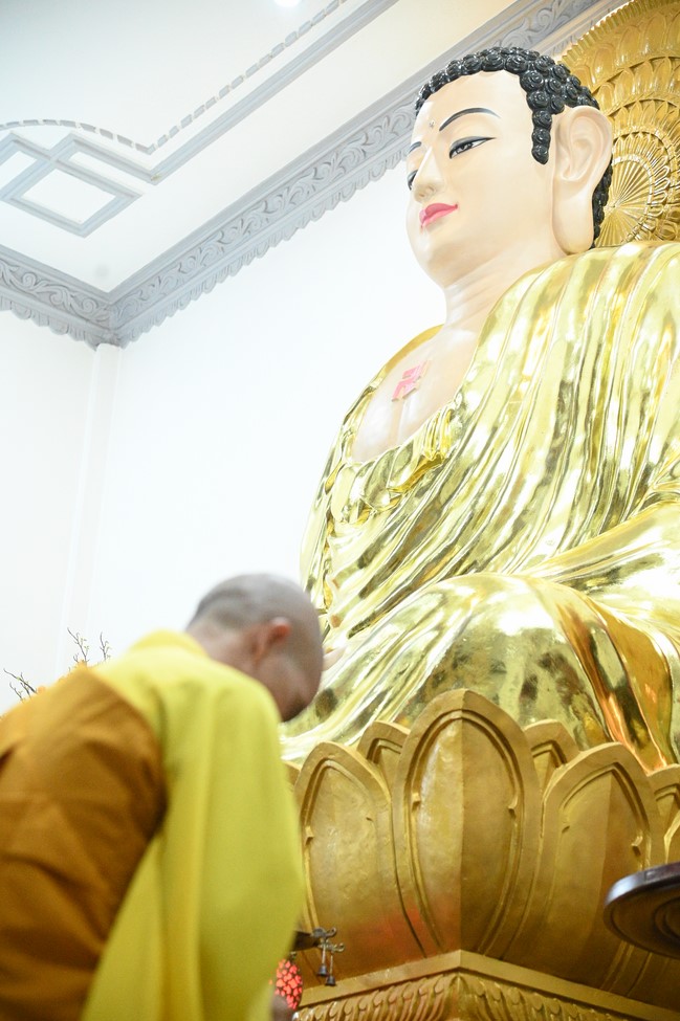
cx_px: 340
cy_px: 510
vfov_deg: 27.0
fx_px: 2127
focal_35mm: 75
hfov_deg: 18.2
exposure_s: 1/200
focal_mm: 75
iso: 12800
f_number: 4.5
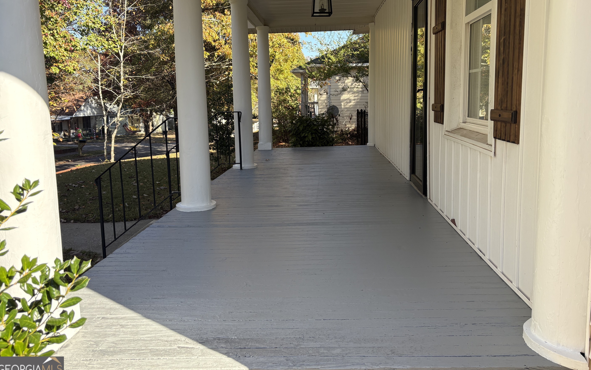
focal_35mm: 28
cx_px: 297
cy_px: 153
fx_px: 451
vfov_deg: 44.4
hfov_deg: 66.5
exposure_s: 1/830
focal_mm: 5.96
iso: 64
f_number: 1.6
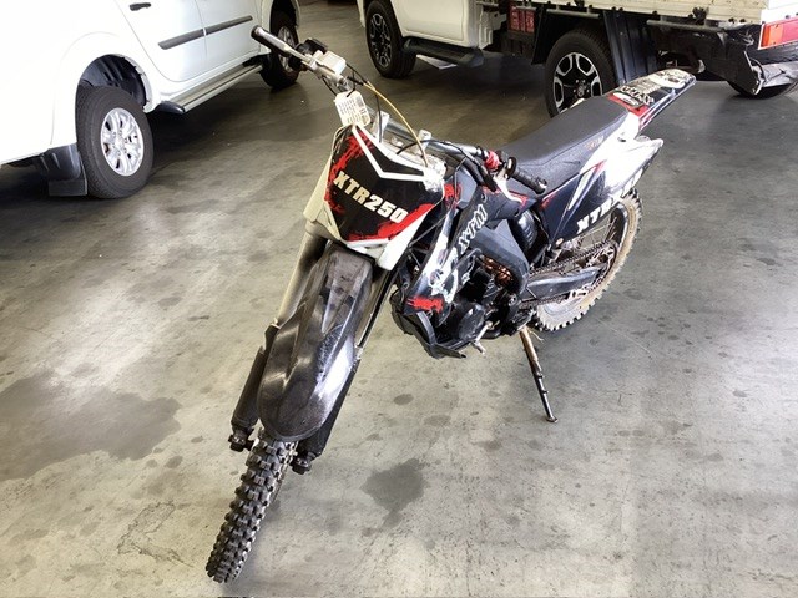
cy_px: 299
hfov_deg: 58.4
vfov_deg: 45.4
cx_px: 399
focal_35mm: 31
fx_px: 715
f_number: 2.4
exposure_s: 1/60
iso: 100
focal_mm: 3.3
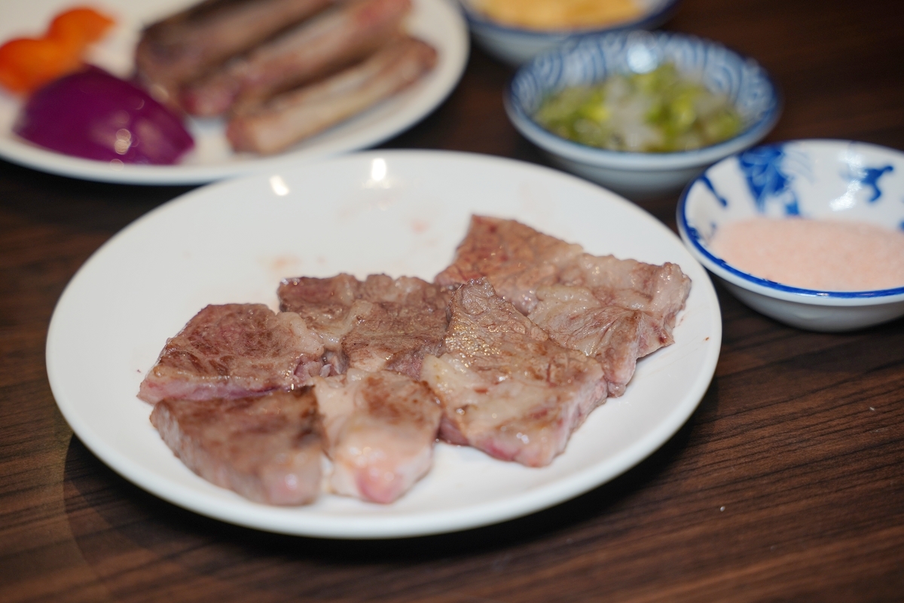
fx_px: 1883
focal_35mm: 75
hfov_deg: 27.0
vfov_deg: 18.2
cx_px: 452
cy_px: 302
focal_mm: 75
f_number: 4
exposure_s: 1/80
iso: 250
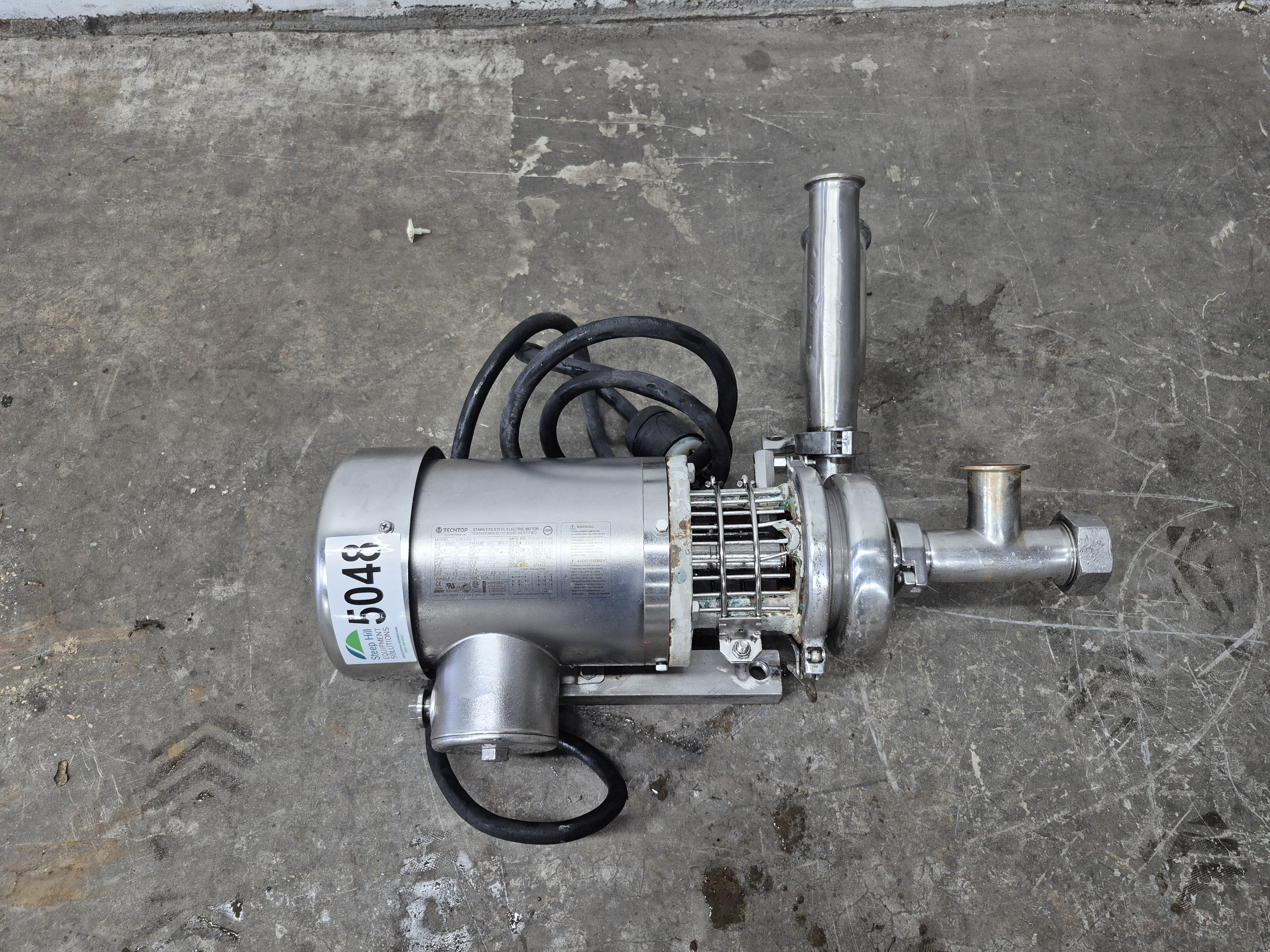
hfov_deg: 73.9
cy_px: 476
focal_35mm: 23
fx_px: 844
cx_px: 635
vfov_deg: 58.9
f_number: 1.8
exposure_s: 1/120
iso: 400
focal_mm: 5.4
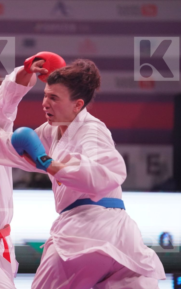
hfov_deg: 4.3
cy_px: 144
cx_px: -8
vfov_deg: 6.8
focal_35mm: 307
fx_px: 2423
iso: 3200
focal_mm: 200
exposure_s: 1/1000
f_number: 2.8
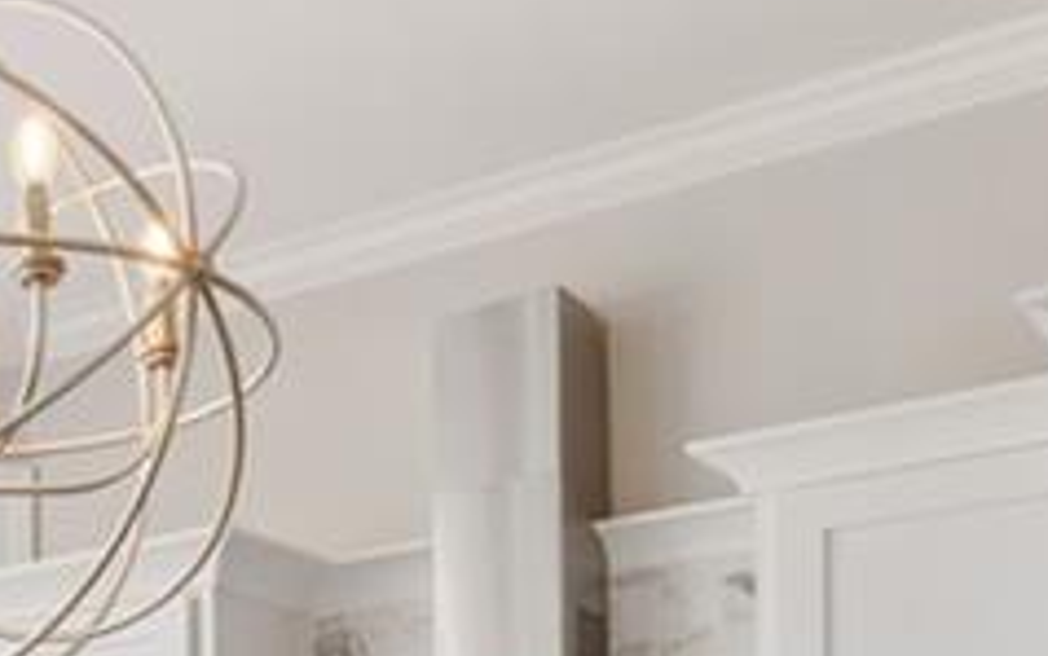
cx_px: -154
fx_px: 2088
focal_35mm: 73
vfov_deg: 15.9
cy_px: 1076
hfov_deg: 25.7
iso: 400
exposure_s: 1
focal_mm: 16.7
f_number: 10
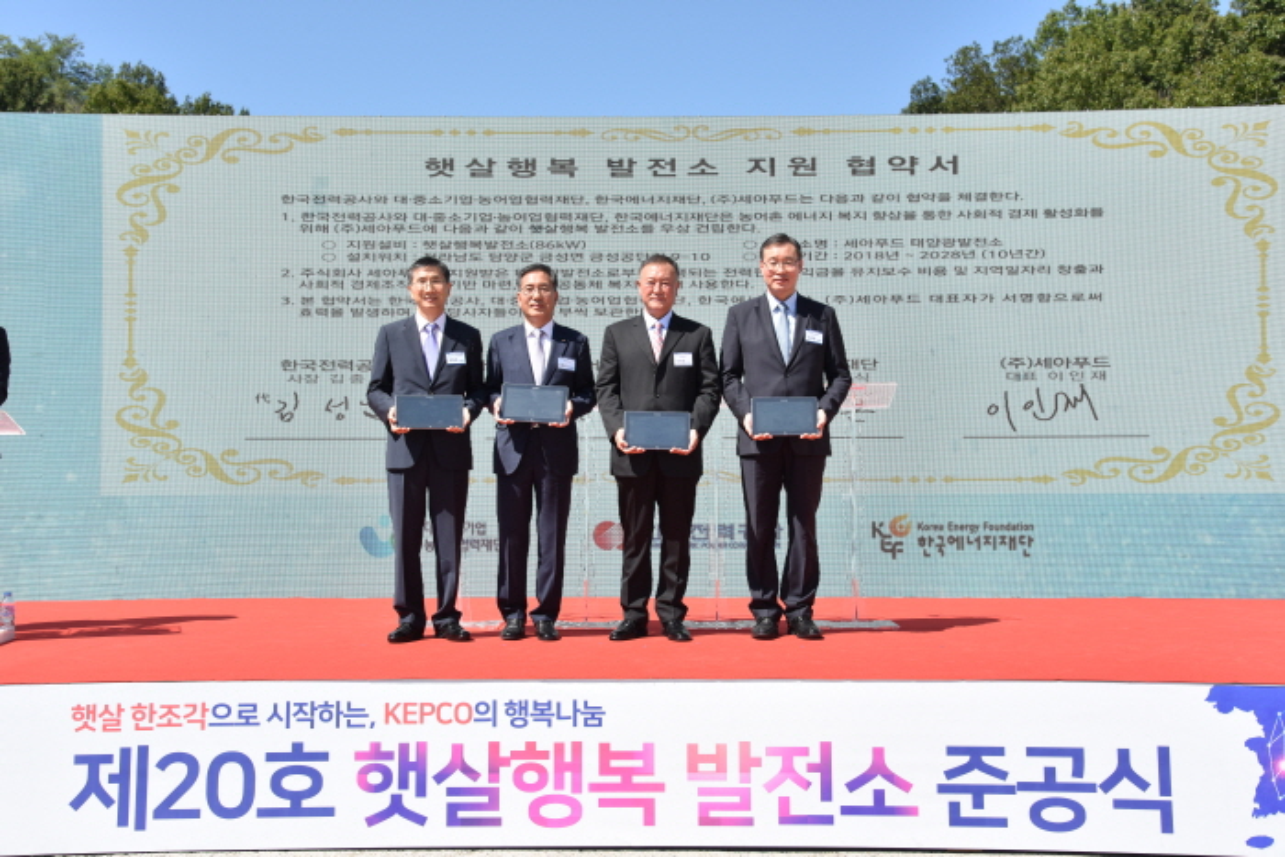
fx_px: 1428
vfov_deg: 33.4
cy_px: 428
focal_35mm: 40
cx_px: 642
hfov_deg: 48.4
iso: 200
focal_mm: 40
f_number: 8
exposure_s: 1/320
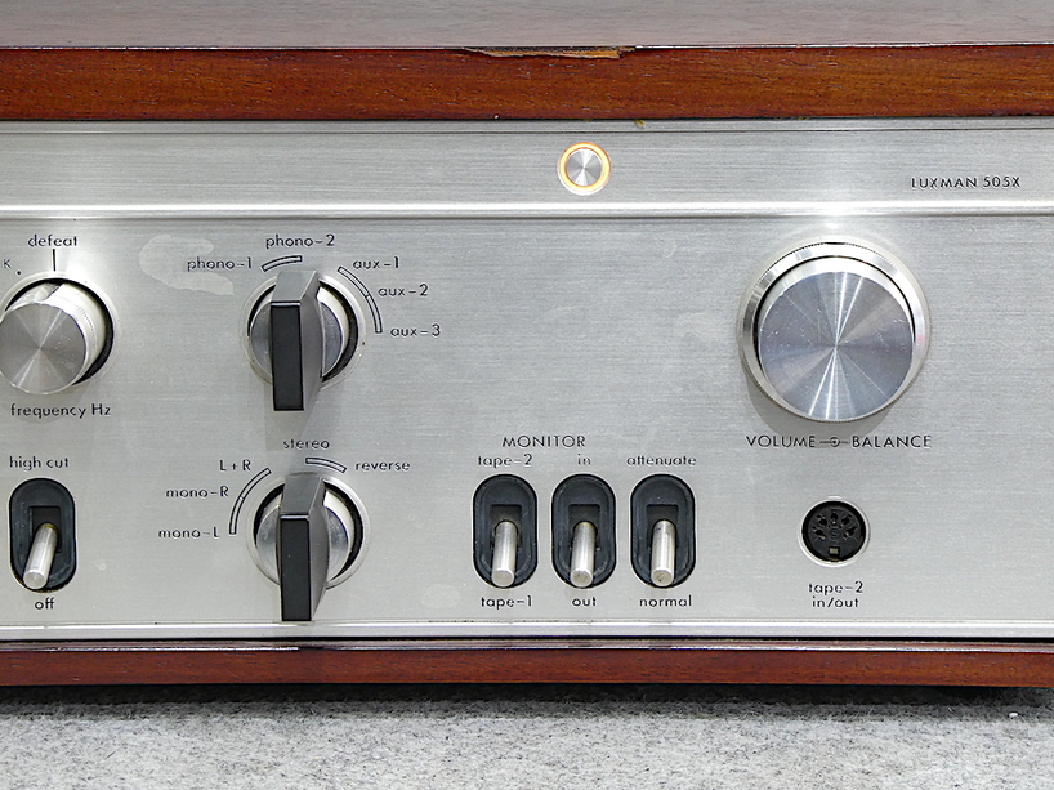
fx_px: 4109
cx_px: 563
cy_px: 335
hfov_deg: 14.6
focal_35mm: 135
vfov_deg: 11.0
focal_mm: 20.6
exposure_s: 1/8
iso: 200
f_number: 5.1
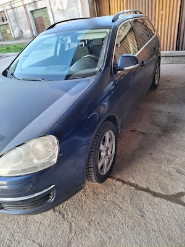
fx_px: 164
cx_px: 92
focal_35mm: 23
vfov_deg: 73.9
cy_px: 124
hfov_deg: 58.9
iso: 320
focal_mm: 5.54
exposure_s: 1/33
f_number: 1.8
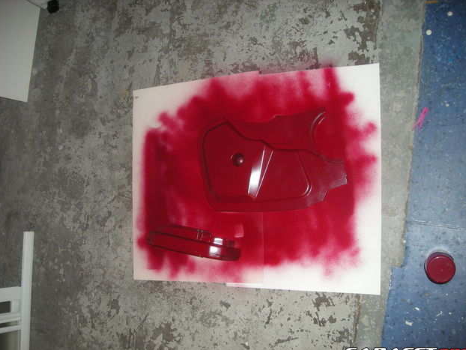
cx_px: 233
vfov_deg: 39.7
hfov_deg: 51.3
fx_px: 485
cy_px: 179
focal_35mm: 36
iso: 82
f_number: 2.8
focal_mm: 5.7
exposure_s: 1/60
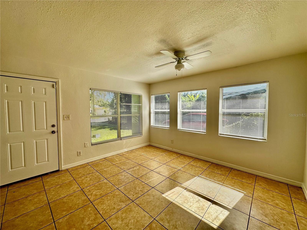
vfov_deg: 85.7
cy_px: 115
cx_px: 154
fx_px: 124
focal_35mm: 14
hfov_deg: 102.1
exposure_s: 1/596
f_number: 2.2
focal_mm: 2.22
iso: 40
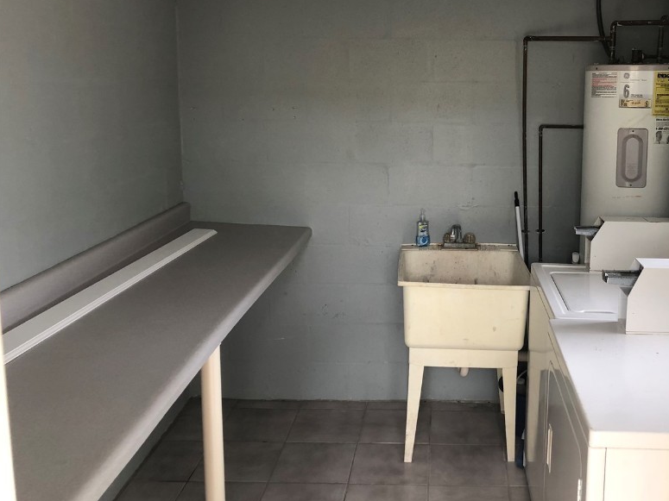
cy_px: 187
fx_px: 715
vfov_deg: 38.4
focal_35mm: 37
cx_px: 439
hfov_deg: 49.4
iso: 32
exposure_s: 1/30
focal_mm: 3.99
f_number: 1.8
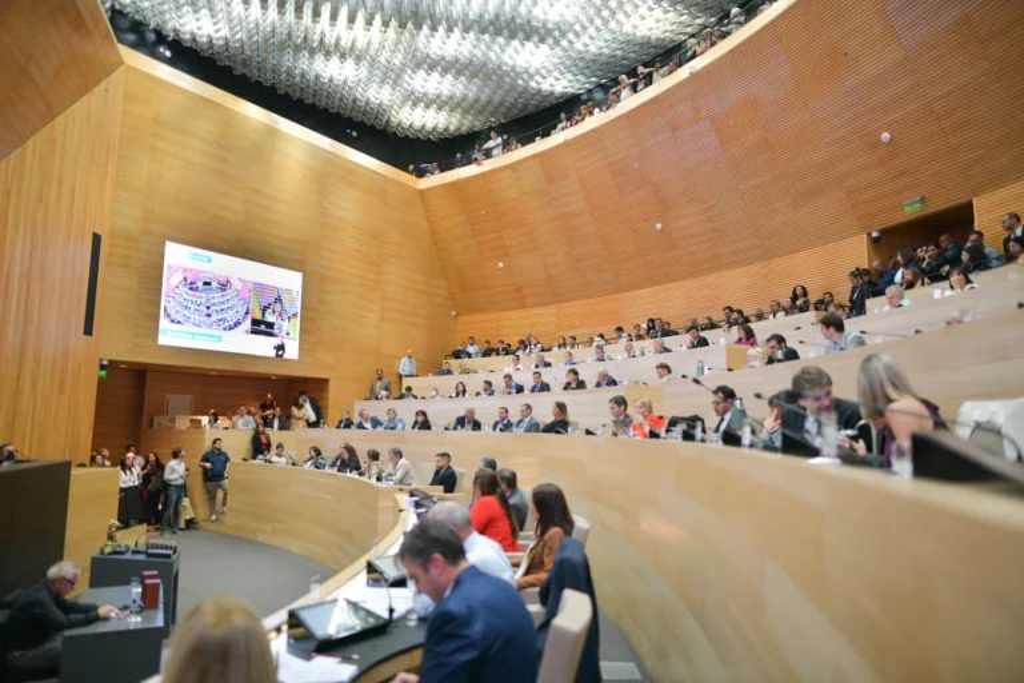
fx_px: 683
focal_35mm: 24
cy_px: 342
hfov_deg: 73.7
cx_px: 512
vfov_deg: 53.1
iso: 1250
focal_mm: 24
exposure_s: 1/500
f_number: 1.4
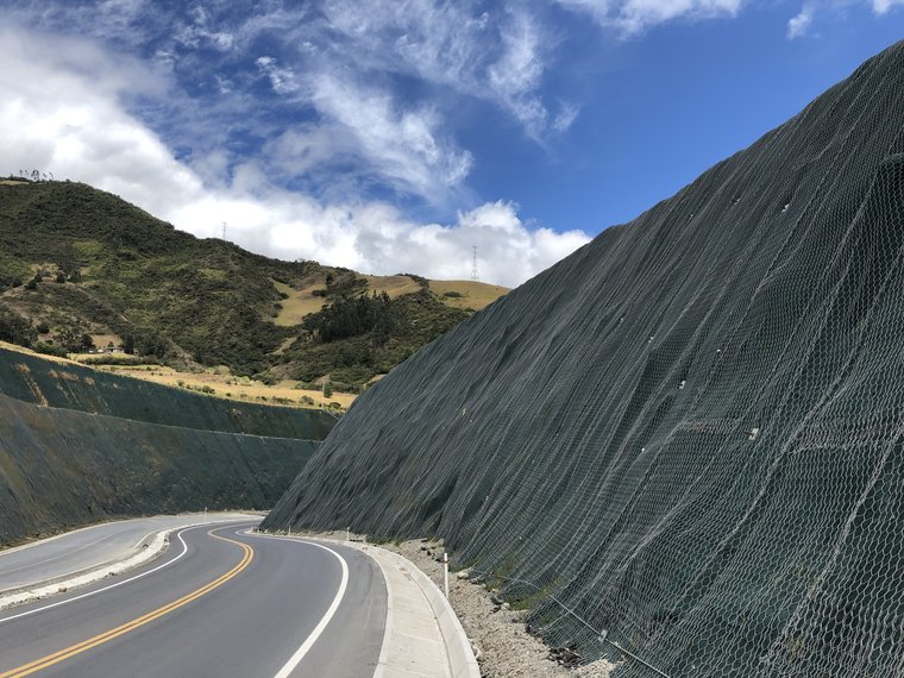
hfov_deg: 63.4
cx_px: 452
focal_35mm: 28
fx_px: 731
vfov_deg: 49.7
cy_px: 339
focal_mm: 4
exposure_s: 1/1946
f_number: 1.8
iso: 20
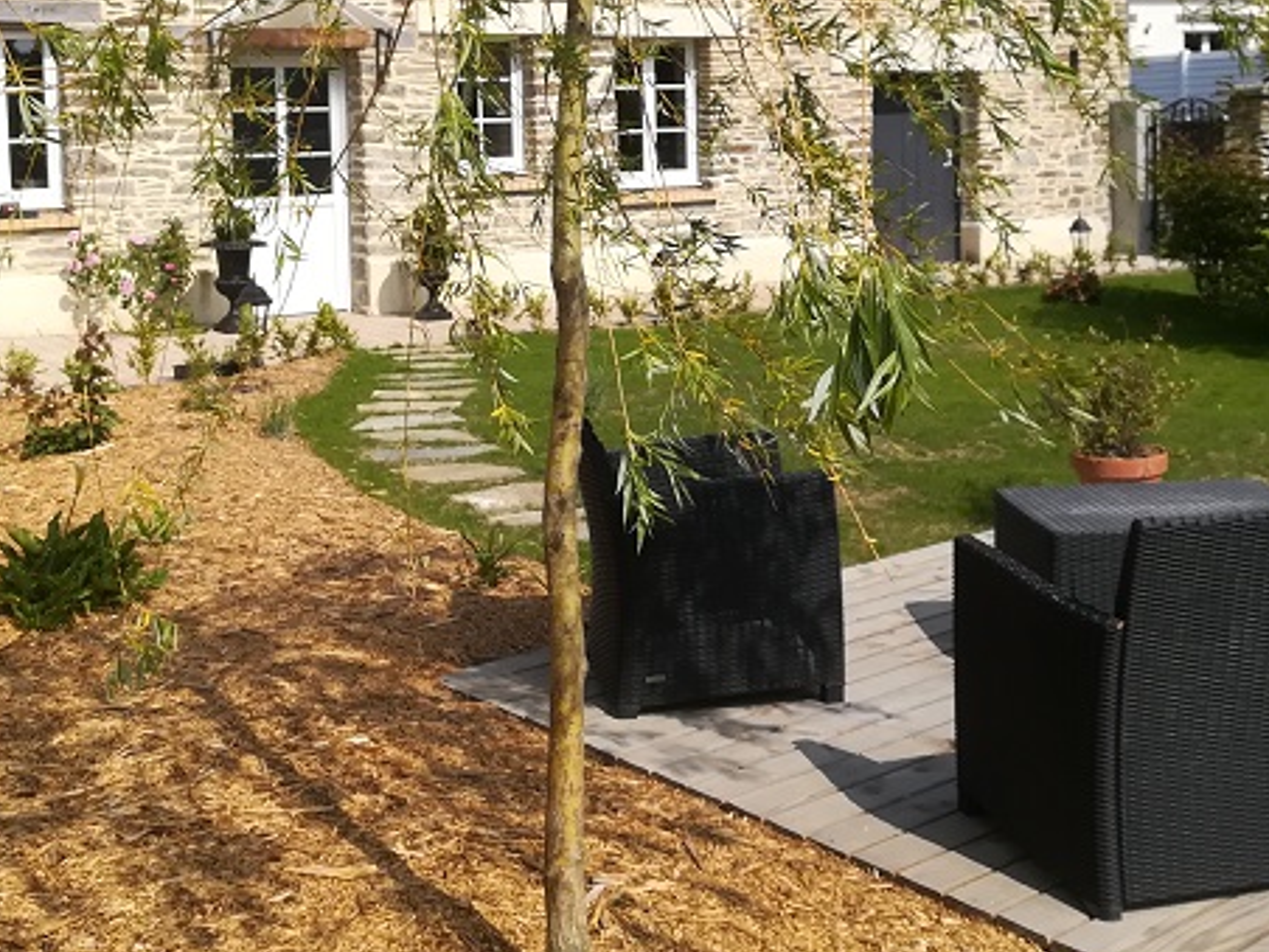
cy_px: 213
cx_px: 677
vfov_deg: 30.9
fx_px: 1686
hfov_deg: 41.2
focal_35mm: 46
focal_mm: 3.83
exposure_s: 1/1319
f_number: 2.2
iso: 50
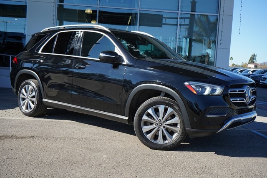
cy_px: 89
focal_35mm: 41
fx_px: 304
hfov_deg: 47.4
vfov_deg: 32.6
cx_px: 134
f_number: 8
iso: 1000
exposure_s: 1/1250
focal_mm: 41
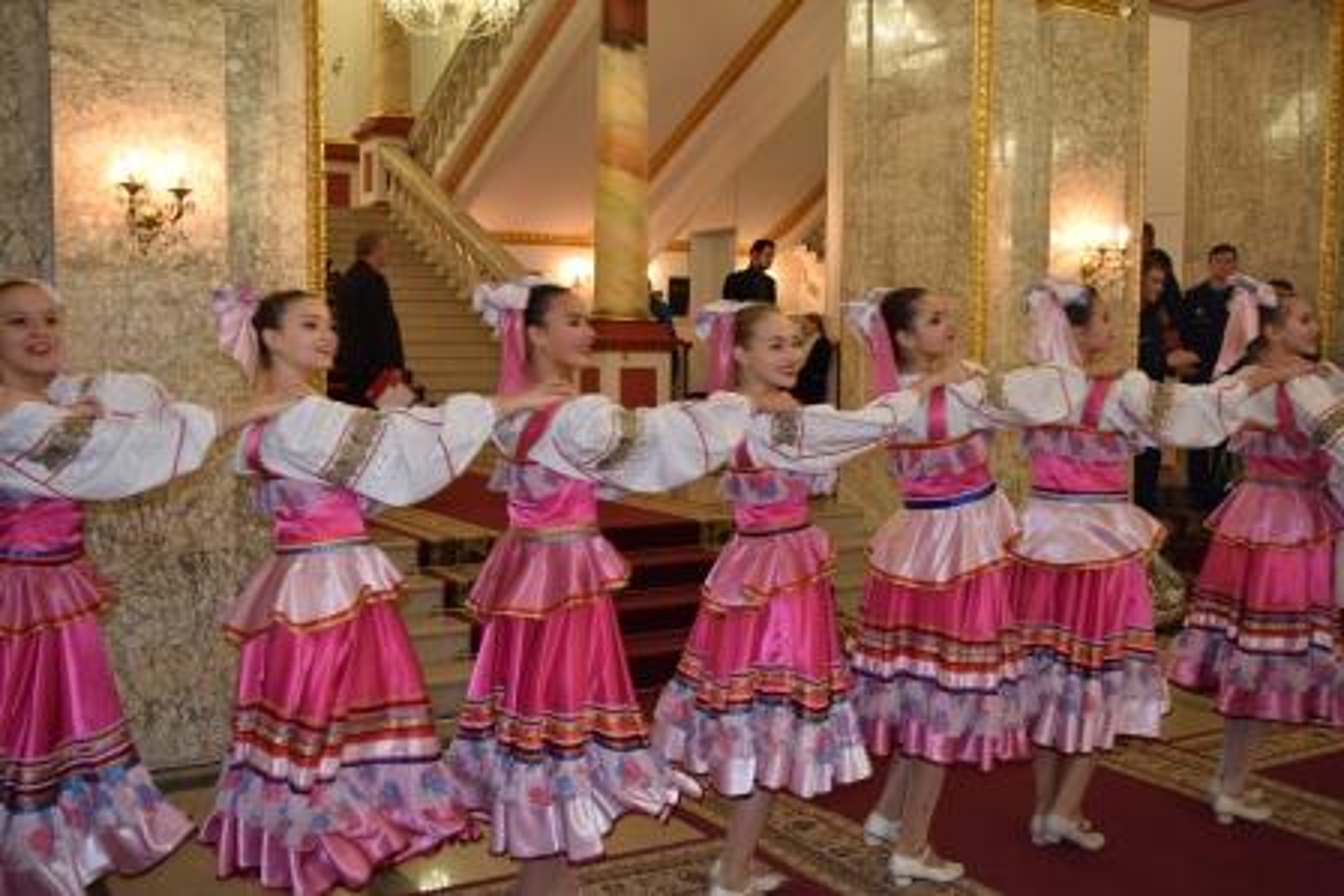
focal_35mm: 36
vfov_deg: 36.9
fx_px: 1344
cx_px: 672
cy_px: 448
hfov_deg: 53.1
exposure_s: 1/100
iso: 800
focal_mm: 24
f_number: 5
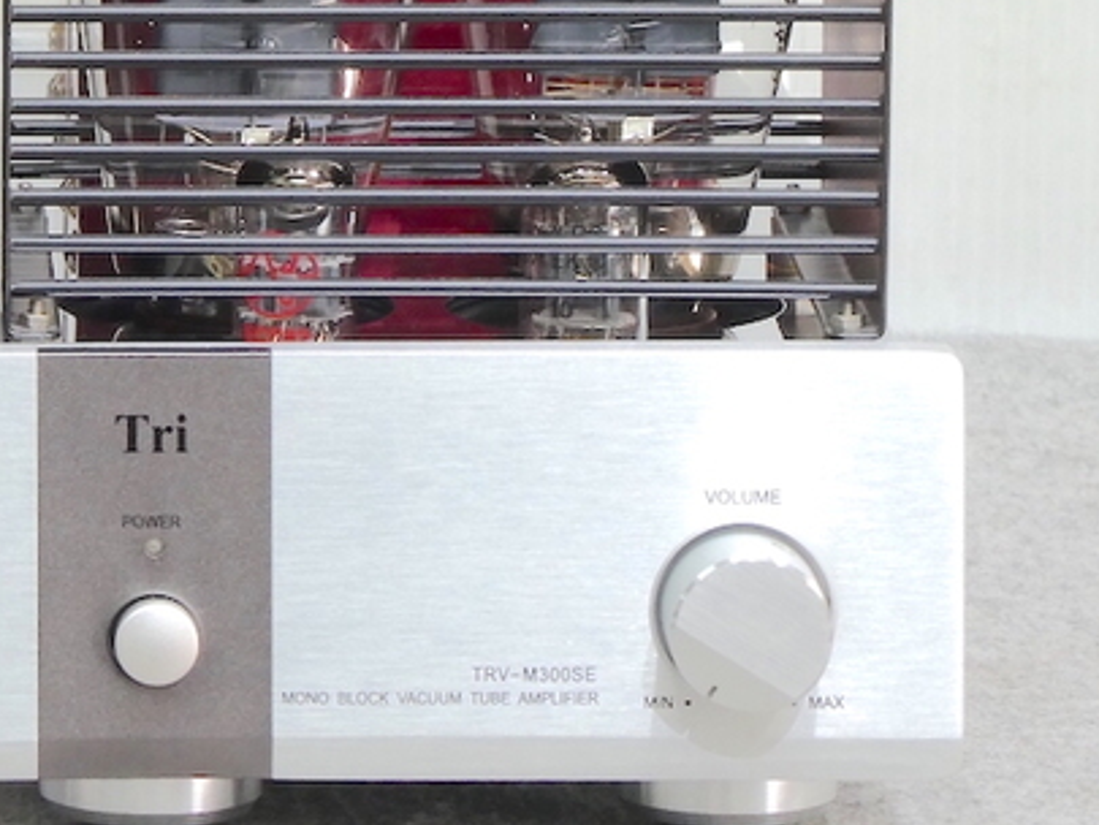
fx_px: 12957
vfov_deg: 3.6
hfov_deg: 4.8
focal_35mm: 408
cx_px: -130
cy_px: 152
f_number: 5.6
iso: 200
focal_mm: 30.9
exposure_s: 1/6
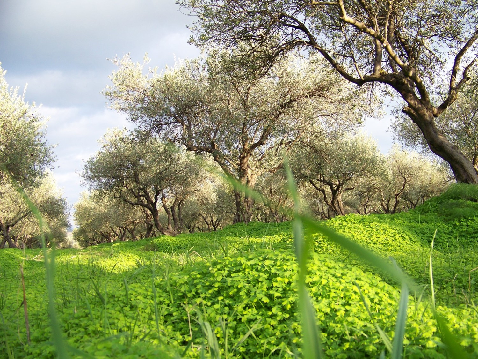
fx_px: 497
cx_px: 239
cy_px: 180
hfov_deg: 51.4
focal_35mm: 36
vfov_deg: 39.7
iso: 64
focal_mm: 5.85
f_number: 2.8
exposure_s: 1/125
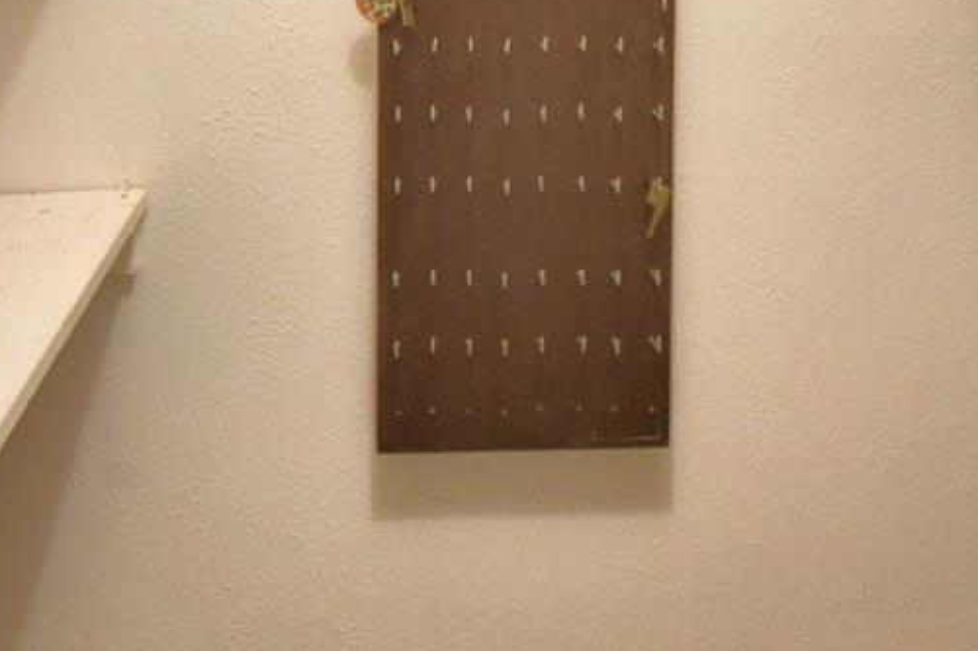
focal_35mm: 48
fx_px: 1303
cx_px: 544
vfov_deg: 24.0
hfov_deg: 41.1
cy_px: -237
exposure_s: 1/30
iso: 450
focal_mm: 10
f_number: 4.5
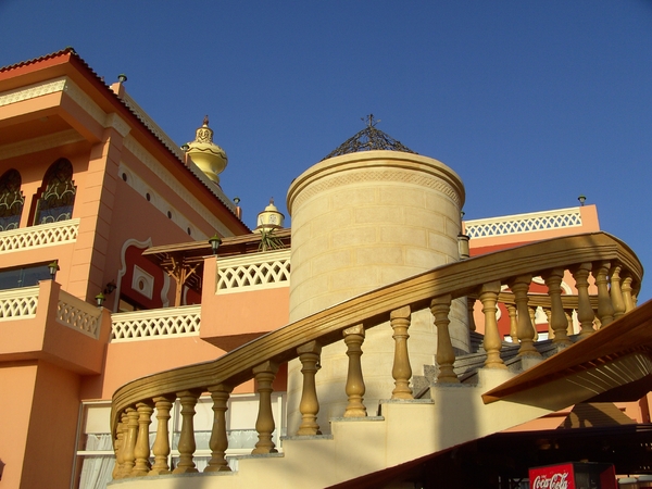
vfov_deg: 38.7
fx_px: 697
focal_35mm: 37
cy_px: 244
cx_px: 326
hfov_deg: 50.1
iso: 64
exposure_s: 1/470
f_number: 5.6
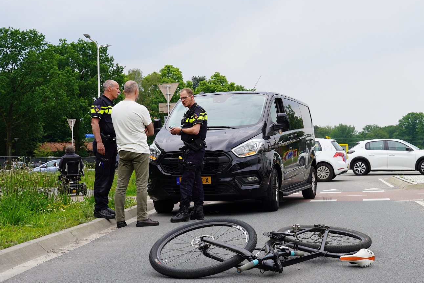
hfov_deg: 35.8
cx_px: 289
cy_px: 169
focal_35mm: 55
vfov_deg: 24.6
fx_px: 648
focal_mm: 37
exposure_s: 1/250
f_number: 5
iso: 100
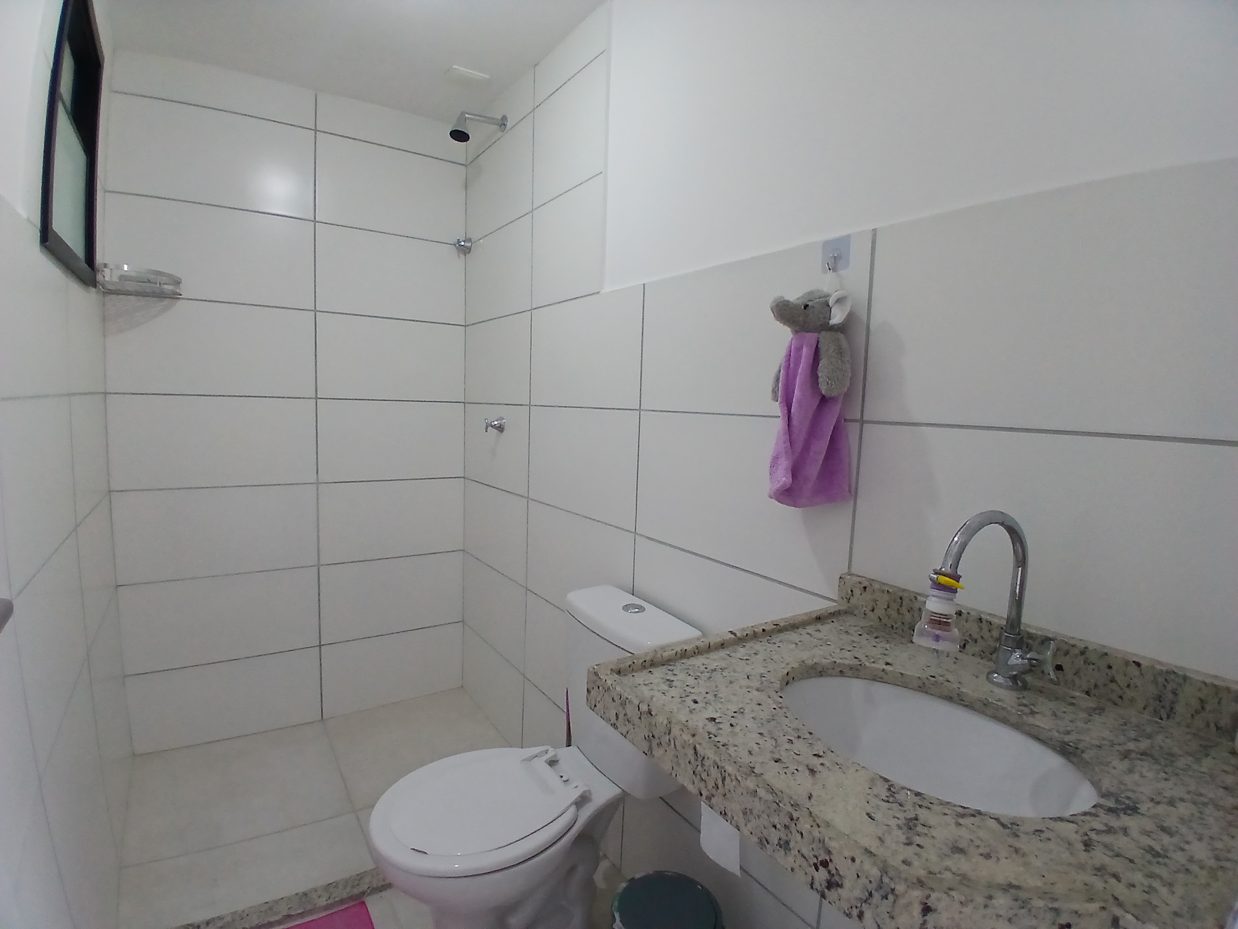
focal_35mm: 17
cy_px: 464
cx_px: 619
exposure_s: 1/40
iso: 80
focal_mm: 1.4
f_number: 2.2
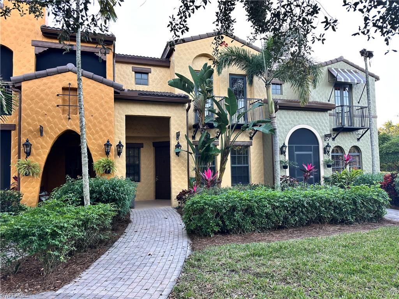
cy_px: 150
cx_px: 200
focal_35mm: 24
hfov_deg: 71.6
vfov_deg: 56.8
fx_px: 277
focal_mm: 6.86
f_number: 1.78
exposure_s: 1/121
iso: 80
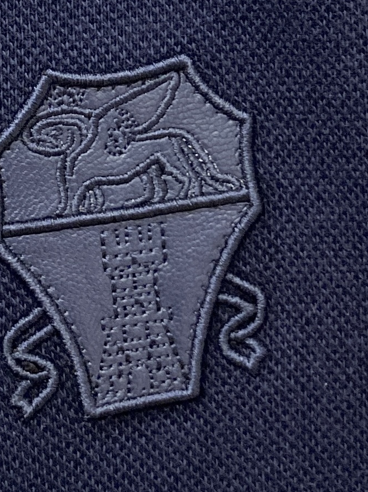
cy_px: 268
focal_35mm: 34
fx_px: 482
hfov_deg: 41.3
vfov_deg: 53.9
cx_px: 128
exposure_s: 1/99
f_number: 1.8
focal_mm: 4.25
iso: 125
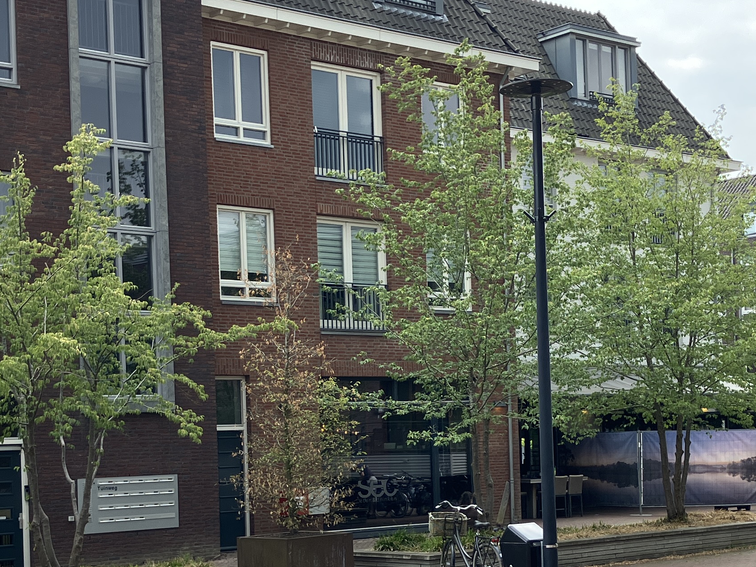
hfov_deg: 29.0
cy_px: 445
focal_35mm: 67
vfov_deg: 21.7
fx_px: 1463
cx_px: 364
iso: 25
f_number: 1.8
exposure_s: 1/246
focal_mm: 3.99
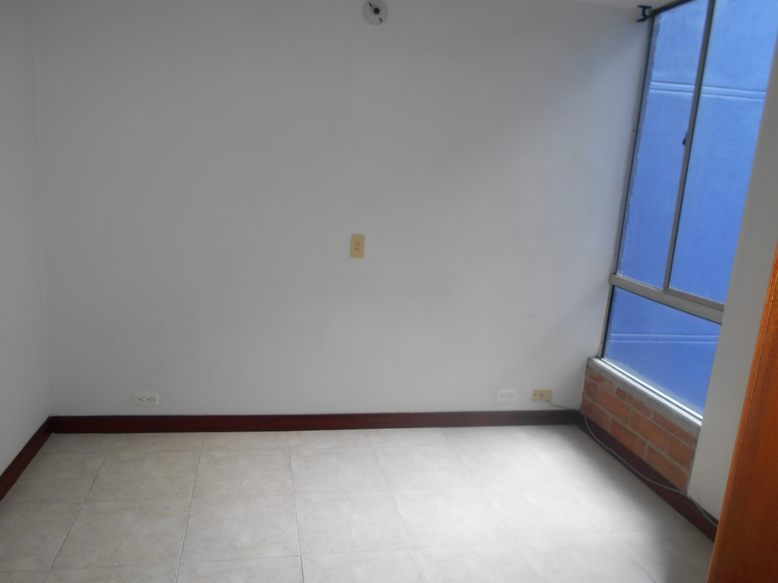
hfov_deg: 67.3
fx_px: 584
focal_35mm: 26
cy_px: 292
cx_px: 389
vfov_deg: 53.1
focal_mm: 4.6
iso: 80
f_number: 3.2
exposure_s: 1/30
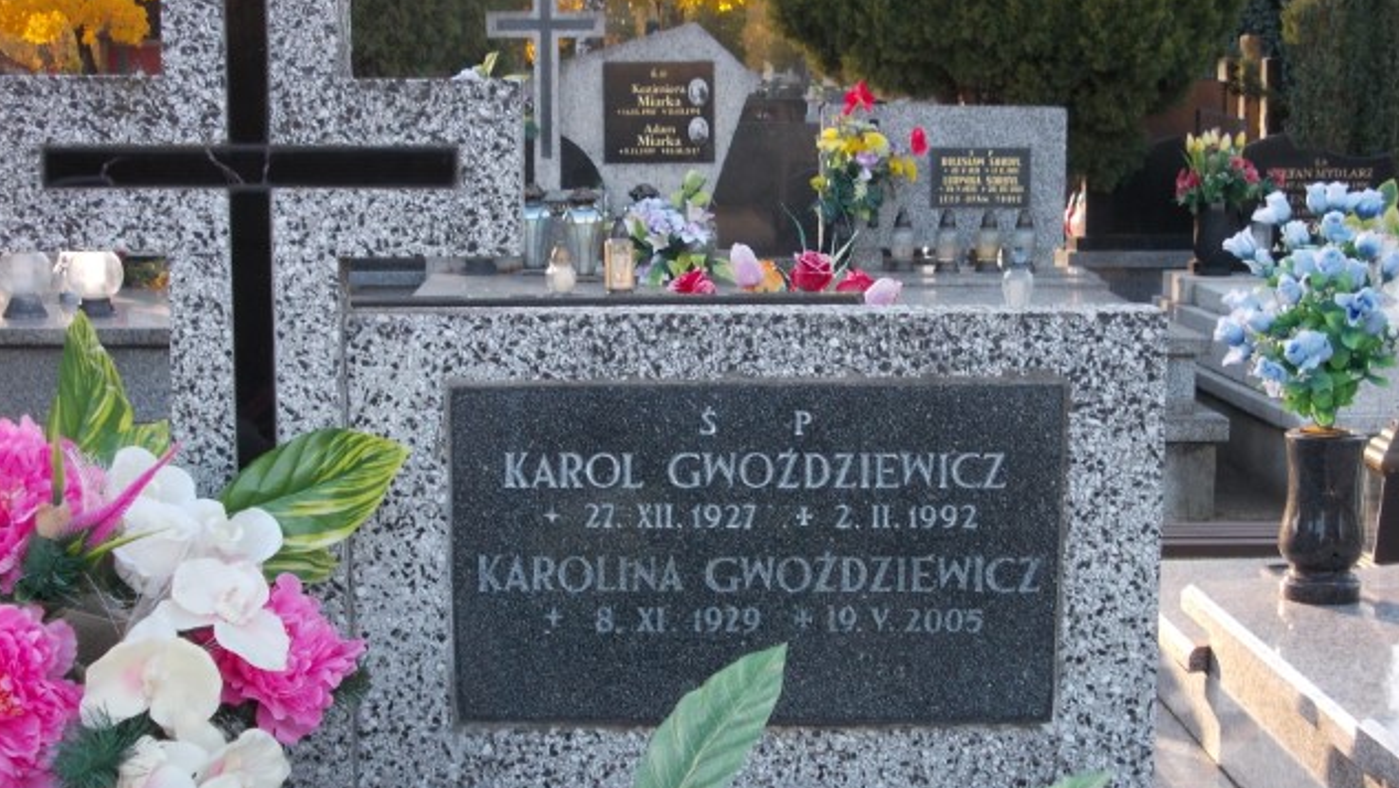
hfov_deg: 31.9
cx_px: 700
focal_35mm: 66
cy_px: 468
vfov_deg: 18.3
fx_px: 2449
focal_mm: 8.5
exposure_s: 1/60
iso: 100
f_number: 4
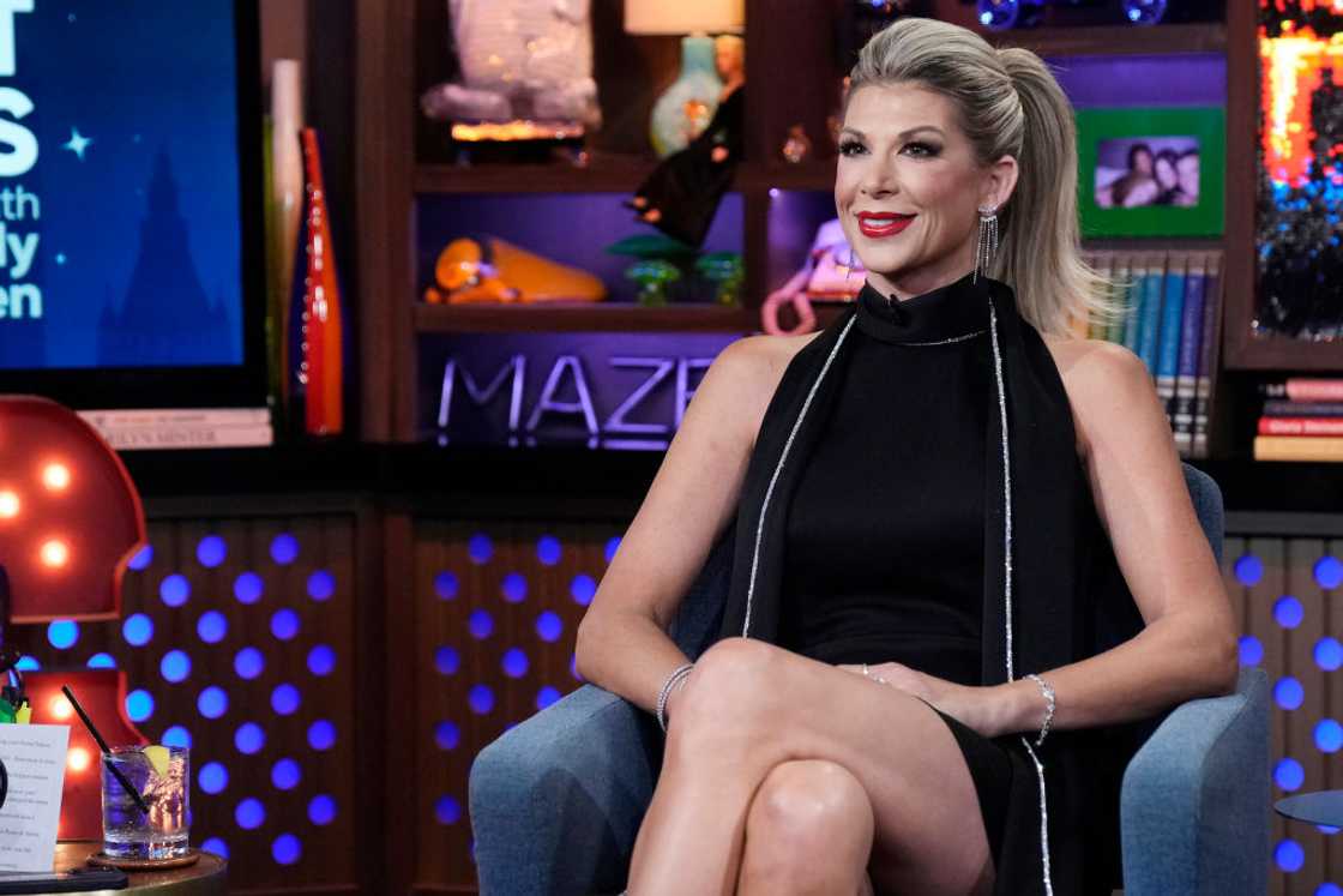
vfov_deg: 13.0
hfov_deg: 19.5
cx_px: 672
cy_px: 448
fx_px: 3917
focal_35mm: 105
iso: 2500
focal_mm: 70
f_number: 2.8
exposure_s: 1/160
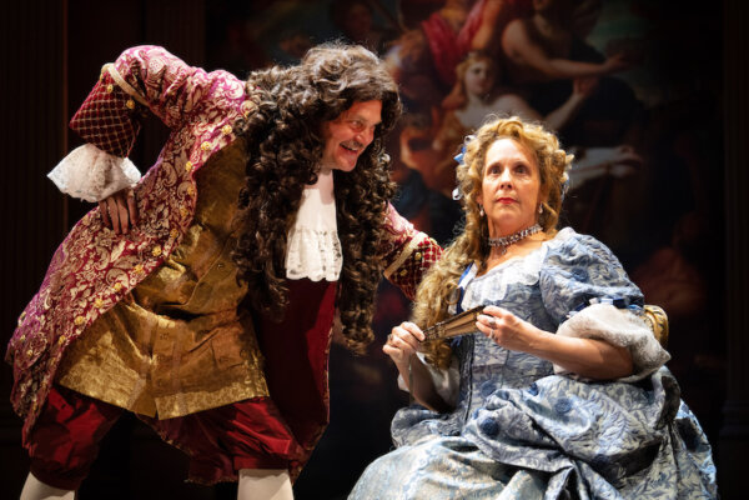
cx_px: 374
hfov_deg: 21.7
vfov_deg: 14.6
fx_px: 1956
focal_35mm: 94
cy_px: 250
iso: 3200
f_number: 4
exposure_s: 1/250
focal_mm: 94
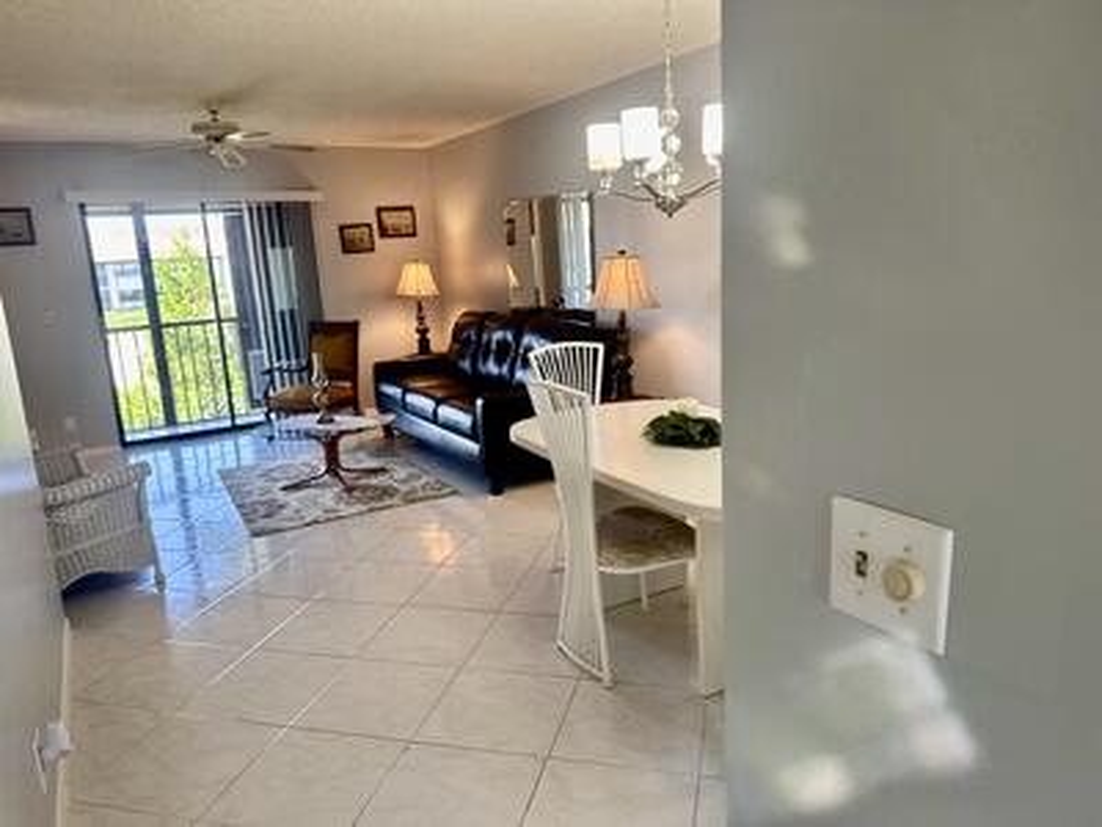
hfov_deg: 71.6
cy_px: 414
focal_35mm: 24
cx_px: 551
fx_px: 764
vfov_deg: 56.8
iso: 160
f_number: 1.78
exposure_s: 1/120
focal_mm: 6.76
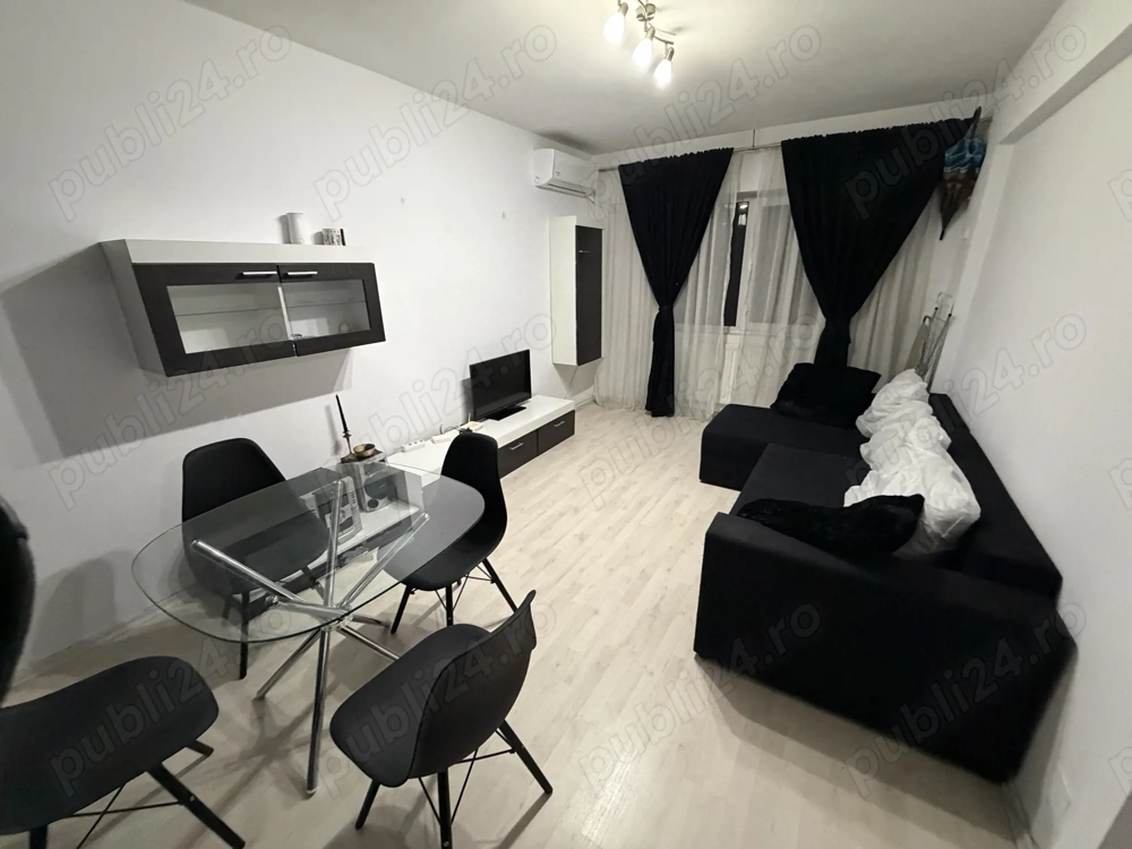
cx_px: 566
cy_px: 424
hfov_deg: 102.1
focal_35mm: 14
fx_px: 458
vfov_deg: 85.7
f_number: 2.2
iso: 640
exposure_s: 1/50
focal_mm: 2.22
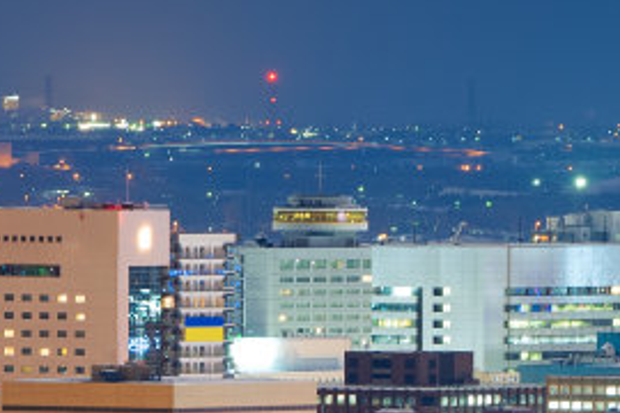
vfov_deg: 1.4
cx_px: 1343
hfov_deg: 2.0
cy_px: 358
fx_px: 17376
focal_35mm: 1009
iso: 100
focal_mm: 170
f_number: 8
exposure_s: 30
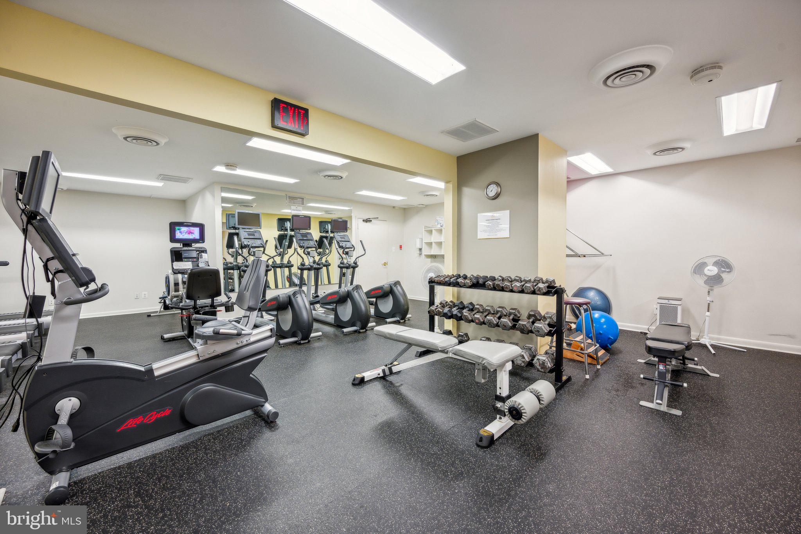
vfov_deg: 81.2
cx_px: 400
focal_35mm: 14
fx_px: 311
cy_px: 267
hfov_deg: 104.3
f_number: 7.1
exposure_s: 1/13
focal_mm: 14
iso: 400
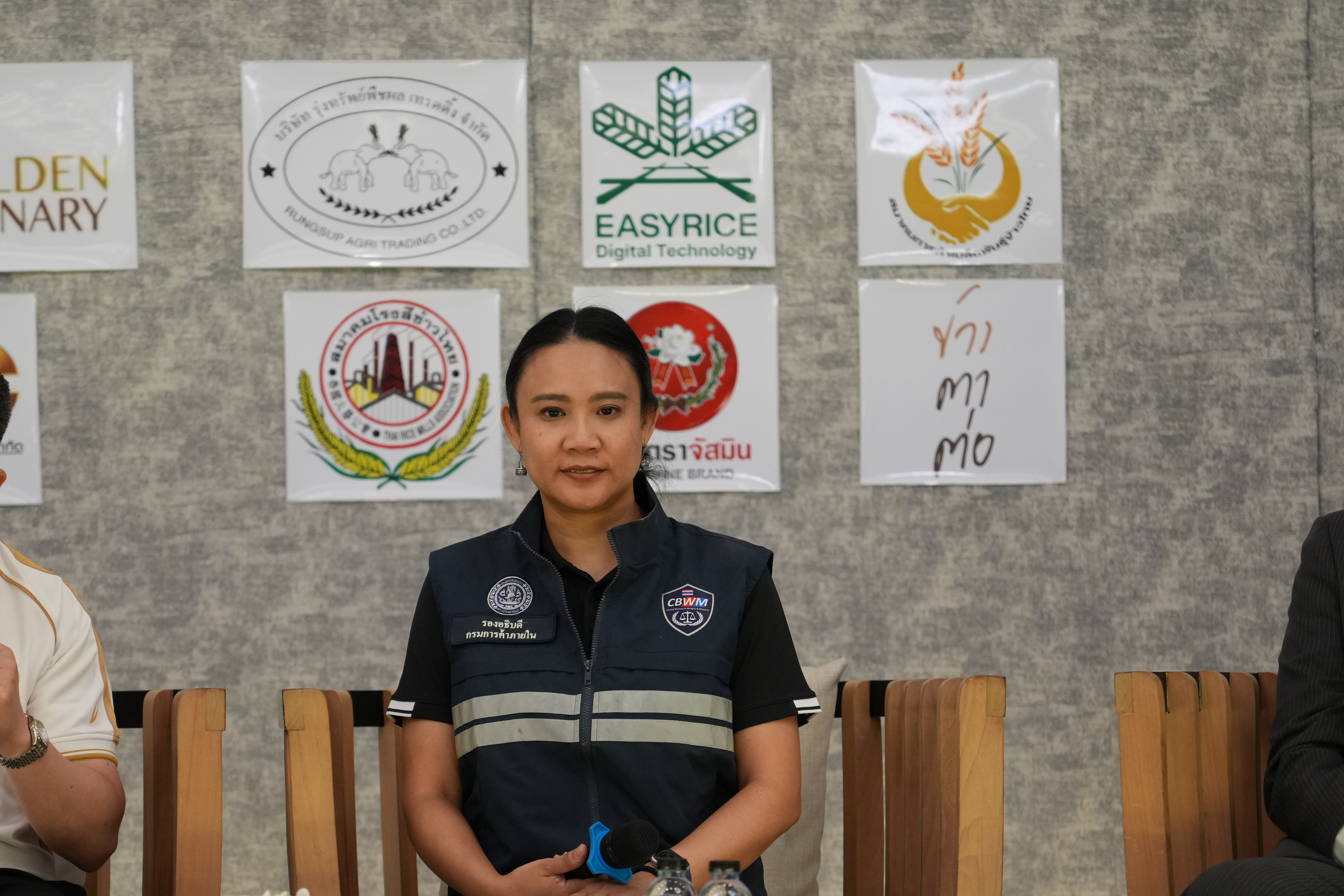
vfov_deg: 10.3
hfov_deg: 15.4
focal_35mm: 133
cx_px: 570
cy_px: 534
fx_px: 4965
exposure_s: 1/125
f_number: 4
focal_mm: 105
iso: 2000
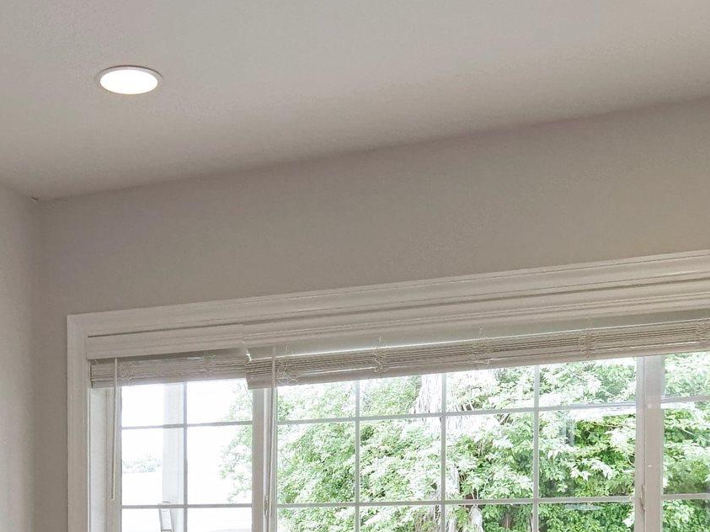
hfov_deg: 36.8
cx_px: 203
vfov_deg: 26.4
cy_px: 580
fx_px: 1046
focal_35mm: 51
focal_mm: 7
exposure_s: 1/160
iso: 800
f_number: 3.5
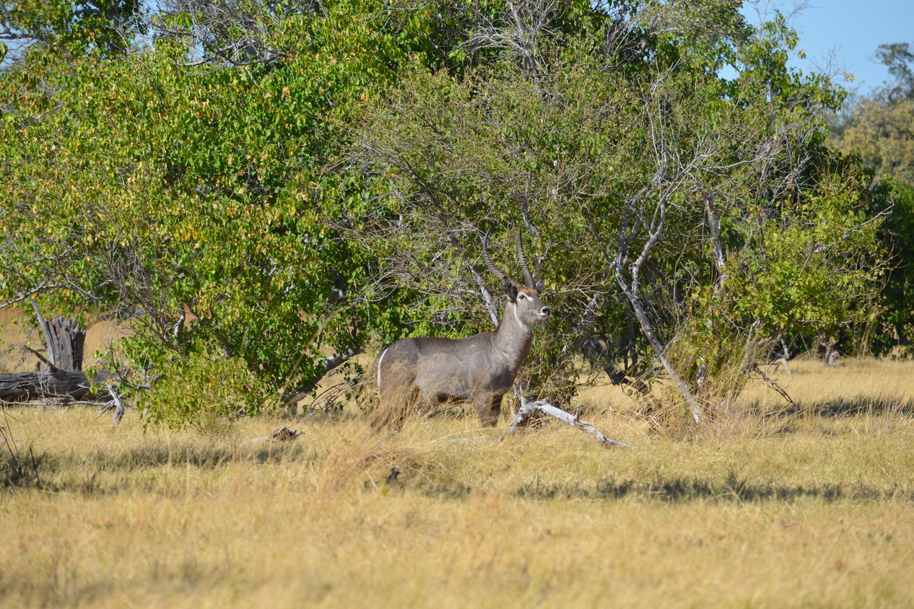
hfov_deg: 6.2
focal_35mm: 333
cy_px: 305
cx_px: 453
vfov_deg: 4.1
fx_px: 8454
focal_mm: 220
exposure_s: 1/800
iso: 200
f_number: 7.1
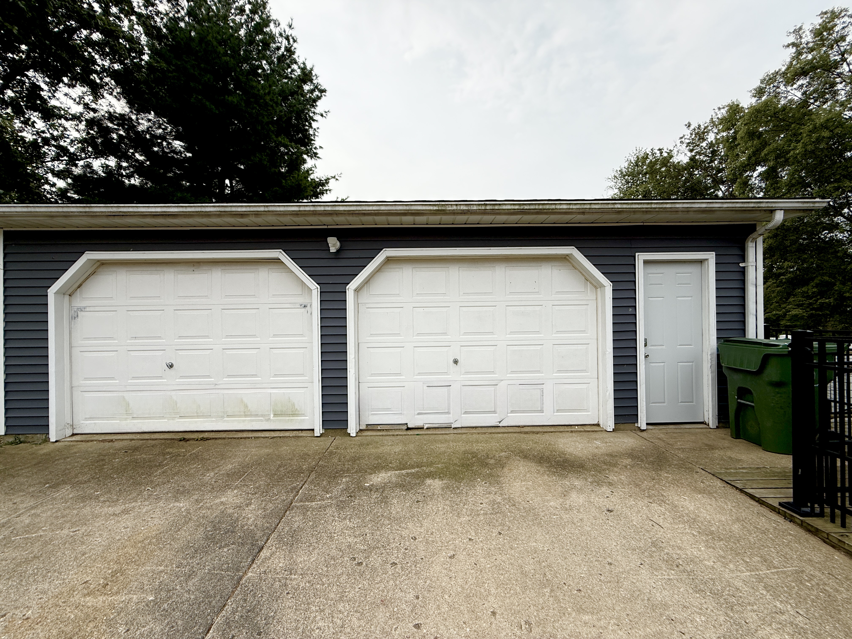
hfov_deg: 102.1
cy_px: 320
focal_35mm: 14
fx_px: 345
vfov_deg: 85.7
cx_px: 426
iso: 50
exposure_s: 1/1259
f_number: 2.2
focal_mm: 2.22
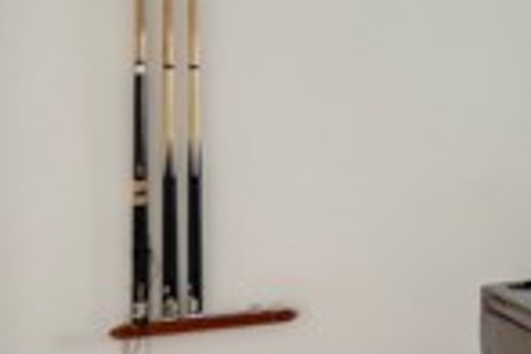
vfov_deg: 22.2
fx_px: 900
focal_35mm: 61
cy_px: 123
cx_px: 1134
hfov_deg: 17.7
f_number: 9
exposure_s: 1/3
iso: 100
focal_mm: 14
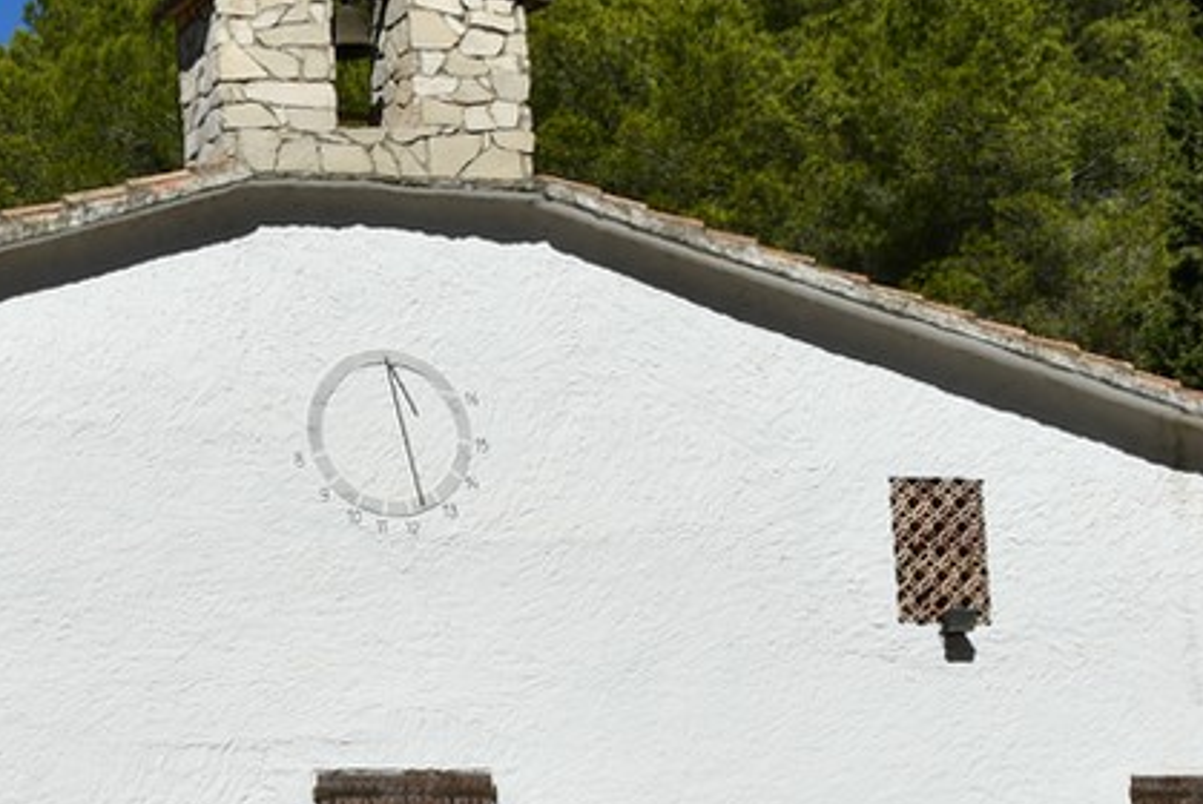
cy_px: 794
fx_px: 3076
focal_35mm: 92
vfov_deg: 14.7
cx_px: 267
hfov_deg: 21.9
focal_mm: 24
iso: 100
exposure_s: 1/250
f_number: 11
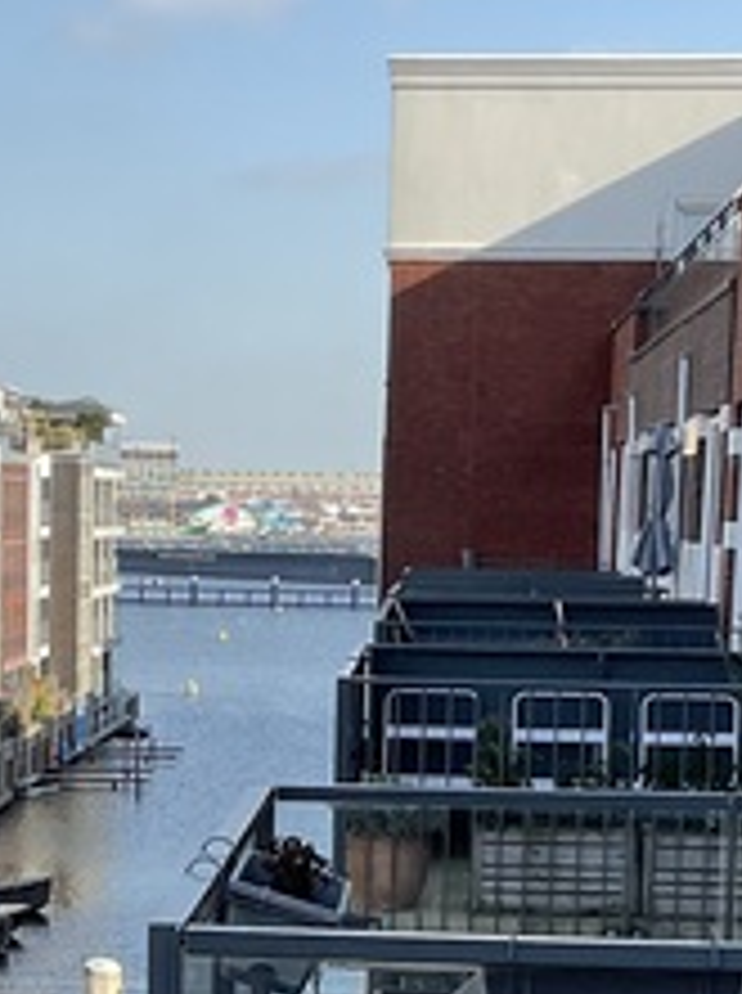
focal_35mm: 101
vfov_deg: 18.9
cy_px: 1003
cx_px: 175
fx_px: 2895
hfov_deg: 14.5
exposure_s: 1/997
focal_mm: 3
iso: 16
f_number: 1.8
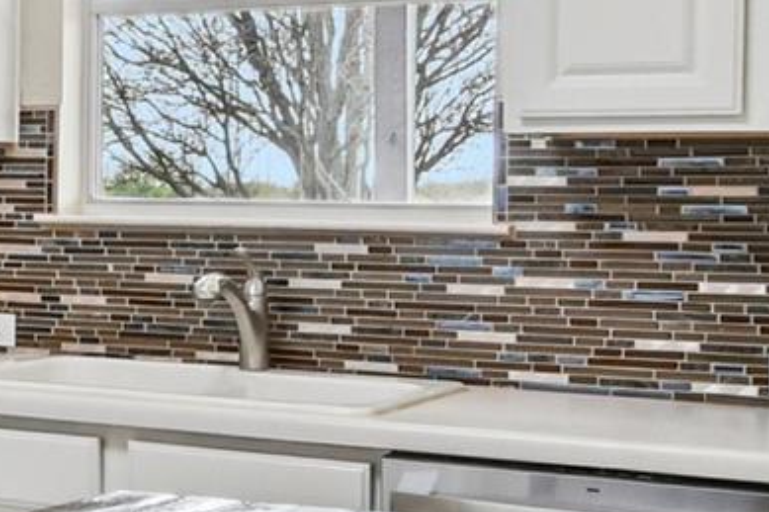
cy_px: 82
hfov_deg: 23.3
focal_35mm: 79
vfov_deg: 17.1
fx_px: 1687
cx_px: -172
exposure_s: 1/30
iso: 400
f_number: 8
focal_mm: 10
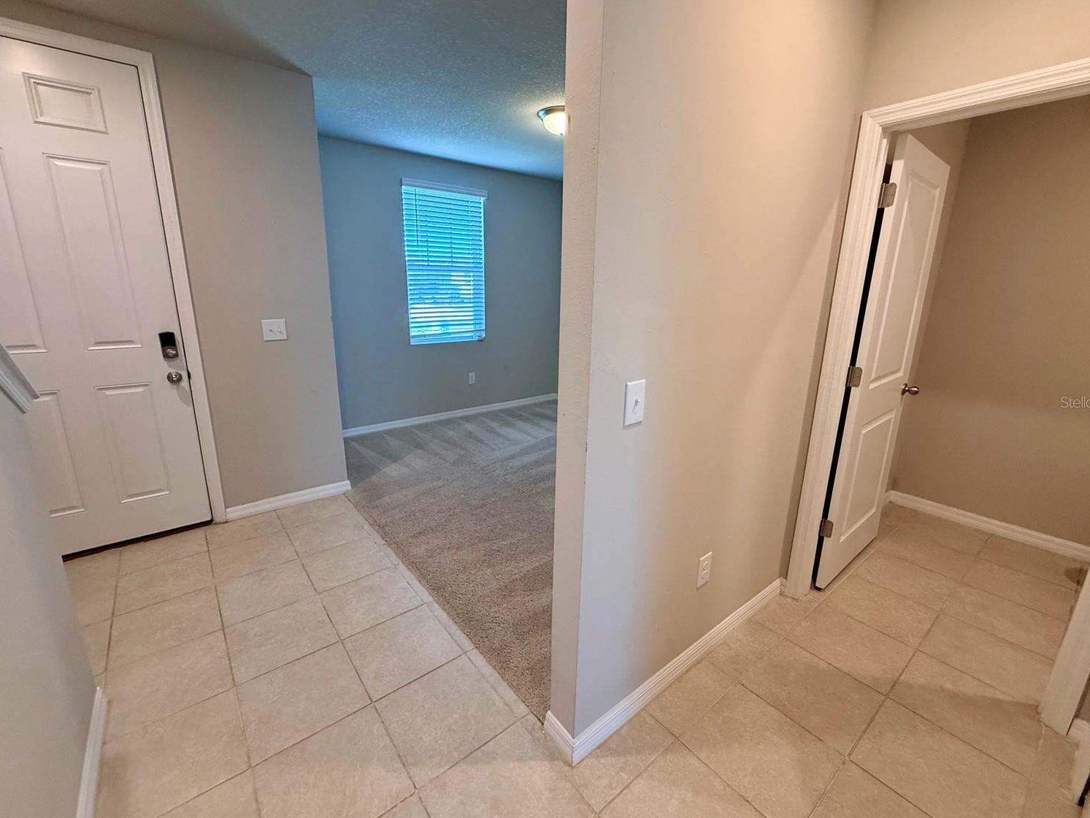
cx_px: 545
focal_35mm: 15
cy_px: 402
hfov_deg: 98.2
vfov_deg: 81.7
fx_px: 472
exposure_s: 1/120
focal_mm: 2.22
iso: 250
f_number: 2.2
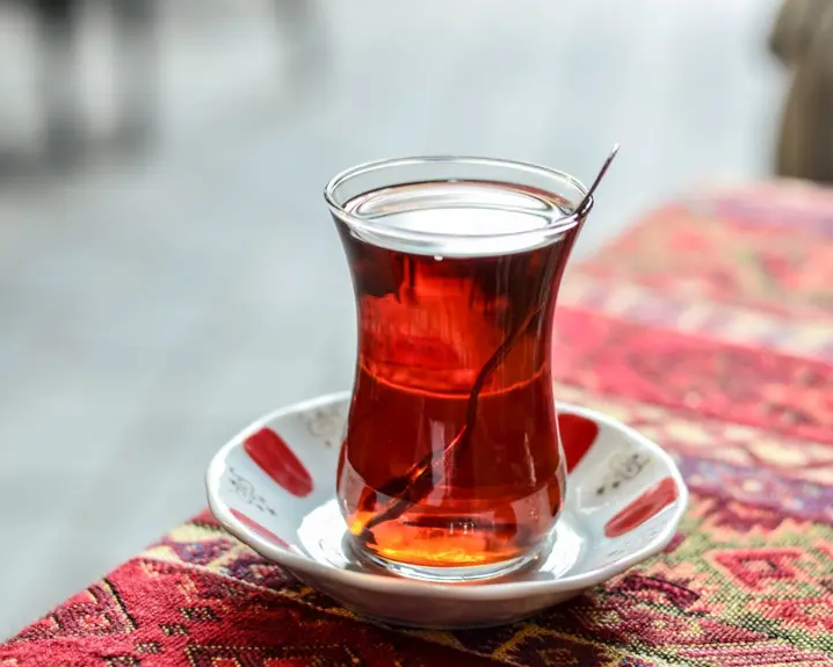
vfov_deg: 17.9
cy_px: 335
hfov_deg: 22.2
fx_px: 2121
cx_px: 379
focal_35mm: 86
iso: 160
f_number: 3.2
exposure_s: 1/40
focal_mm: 50
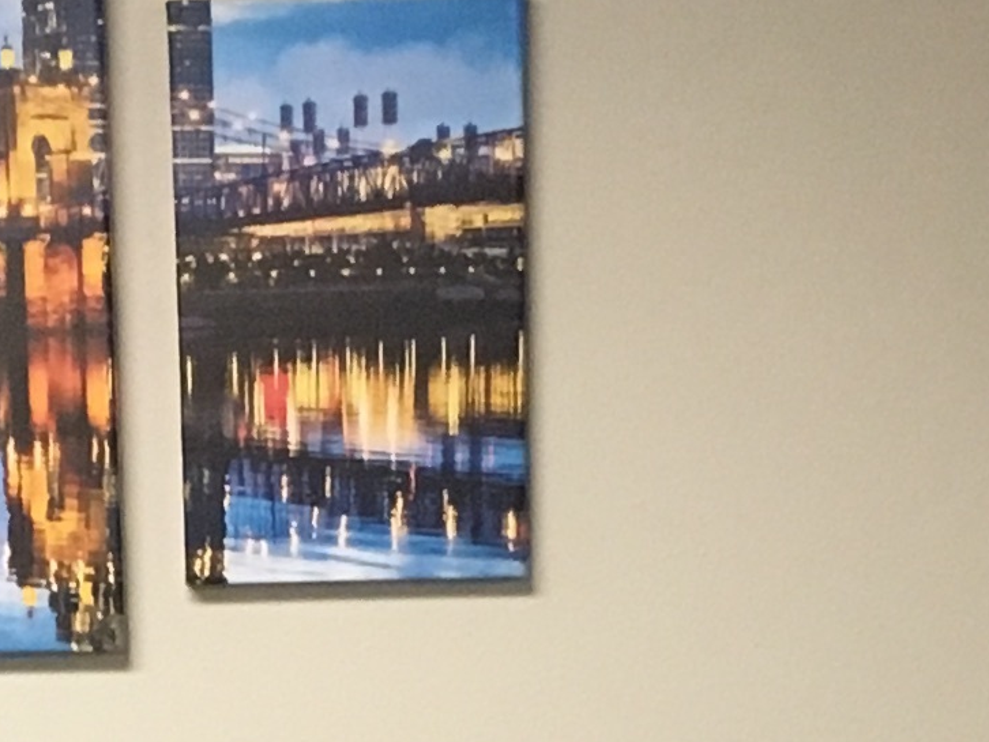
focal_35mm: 161
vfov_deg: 8.6
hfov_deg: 12.2
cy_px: 1596
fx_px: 4601
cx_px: 279
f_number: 2.2
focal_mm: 4.15
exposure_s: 1/30
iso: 125
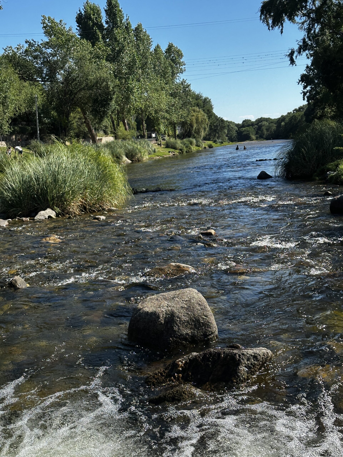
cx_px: 172
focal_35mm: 48
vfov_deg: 39.7
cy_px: 228
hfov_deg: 30.3
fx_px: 634
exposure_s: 1/2114
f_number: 1.78
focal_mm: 6.86
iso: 64
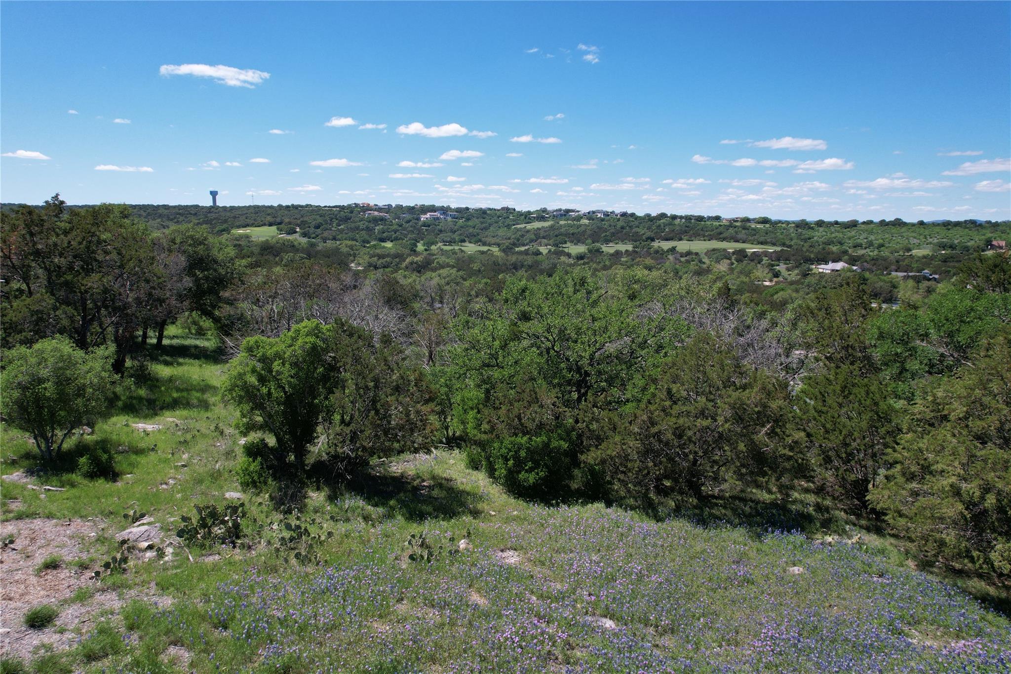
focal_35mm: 22
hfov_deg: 78.6
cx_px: 506
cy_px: 337
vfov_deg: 57.2
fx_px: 618
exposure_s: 1/2000
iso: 120
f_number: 2.8
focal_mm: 8.38
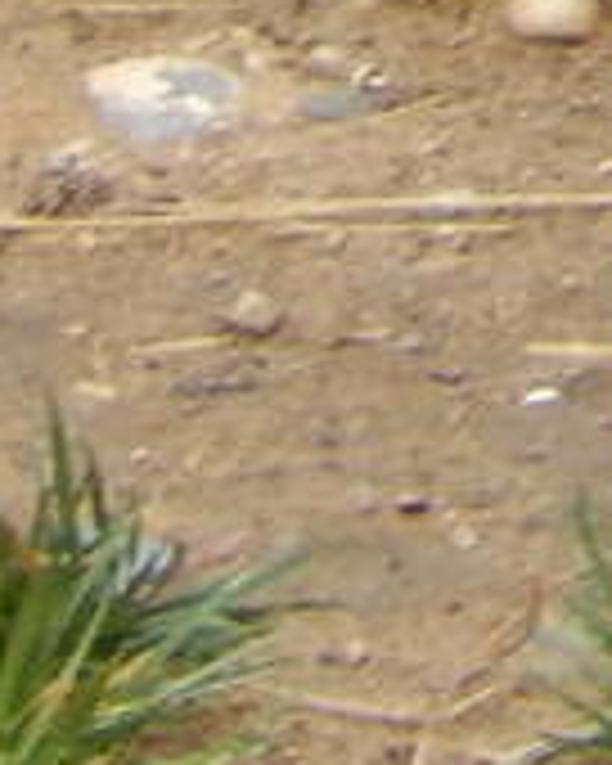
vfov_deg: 1.6
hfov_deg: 1.3
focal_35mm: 1230
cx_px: 1606
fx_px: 27848
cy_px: -1359
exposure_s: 1/50
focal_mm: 24.1
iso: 125
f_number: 5.6
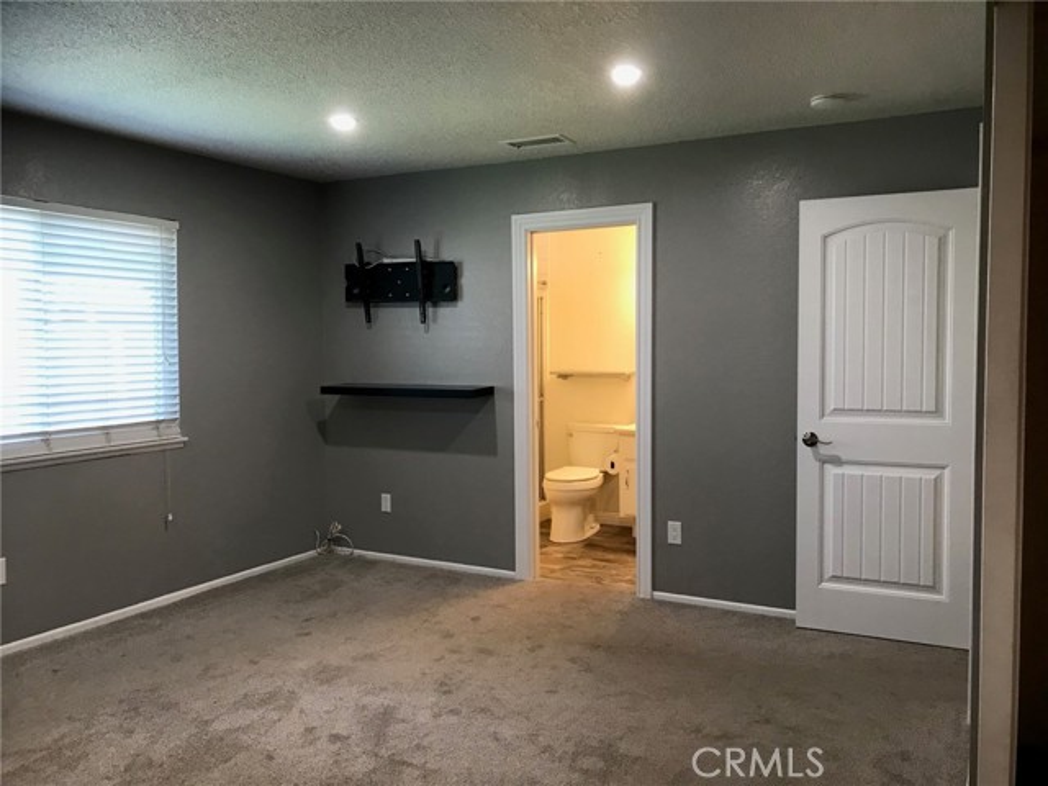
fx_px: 848
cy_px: 393
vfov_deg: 49.7
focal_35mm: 28
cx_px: 524
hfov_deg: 63.4
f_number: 1.8
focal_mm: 3.99
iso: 40
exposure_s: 1/24
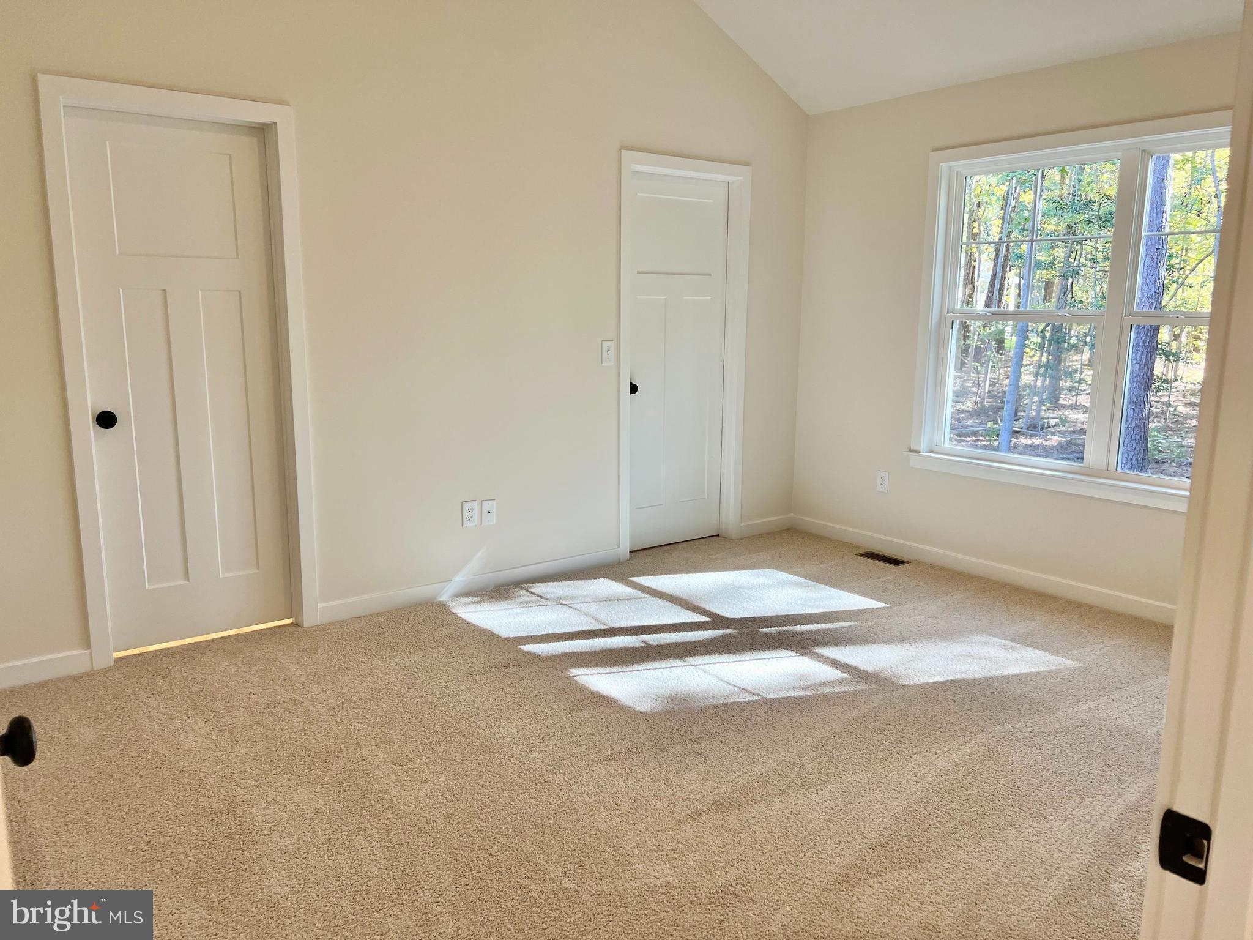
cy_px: 470
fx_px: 941
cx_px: 626
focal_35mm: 26
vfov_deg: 53.1
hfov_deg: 67.3
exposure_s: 1/120
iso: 100
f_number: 1.5
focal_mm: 5.7
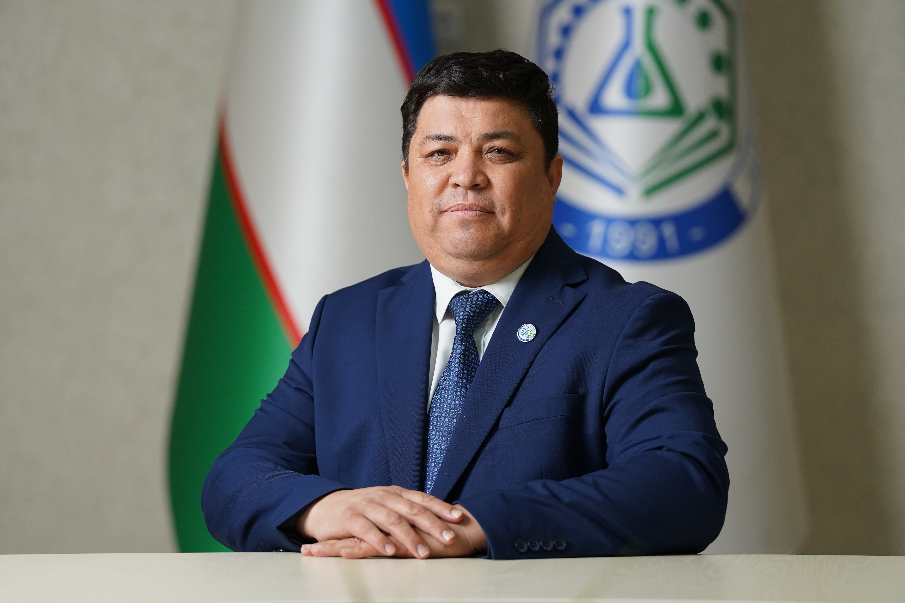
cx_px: 452
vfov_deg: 8.4
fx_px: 4122
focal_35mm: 164
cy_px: 302
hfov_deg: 12.5
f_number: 4
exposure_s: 1/160
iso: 1600
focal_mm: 164
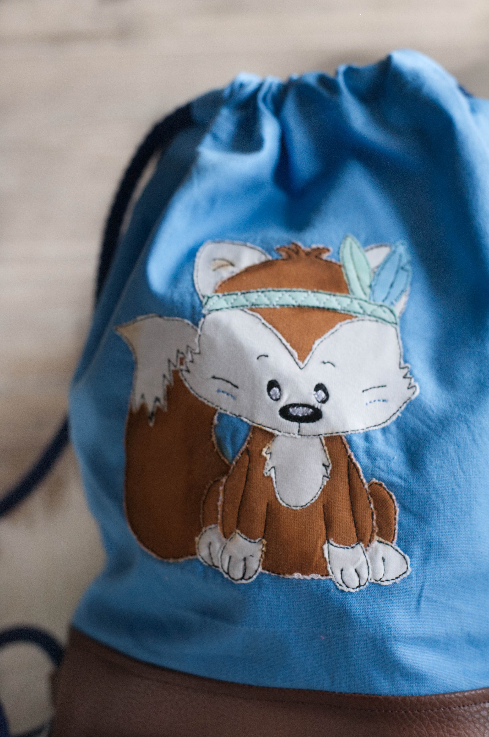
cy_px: 368
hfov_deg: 26.9
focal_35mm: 50
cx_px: 244
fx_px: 1022
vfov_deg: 39.6
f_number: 4
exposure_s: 1/160
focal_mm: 50
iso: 1600
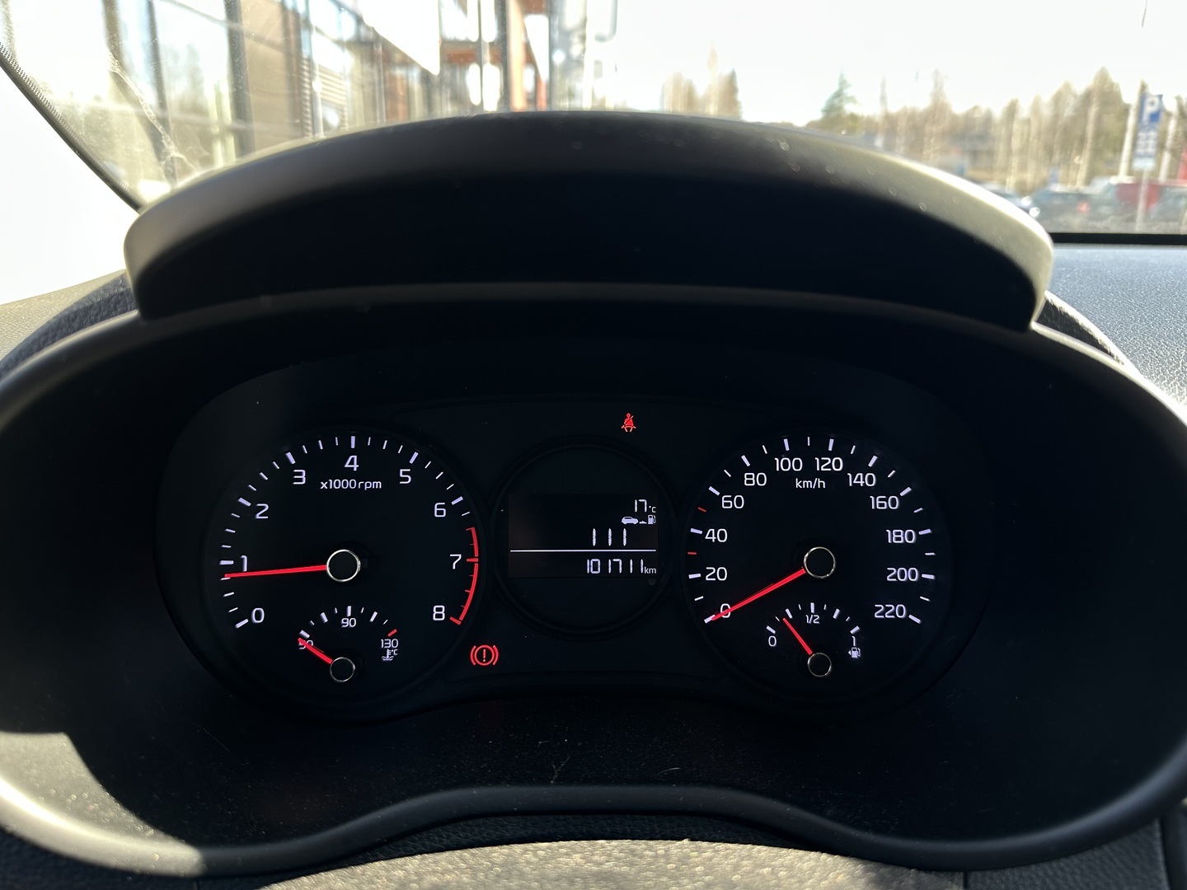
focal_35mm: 24
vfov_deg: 56.8
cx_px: 594
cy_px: 445
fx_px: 823
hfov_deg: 71.6
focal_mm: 6.86
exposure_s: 1/121
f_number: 1.78
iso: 125
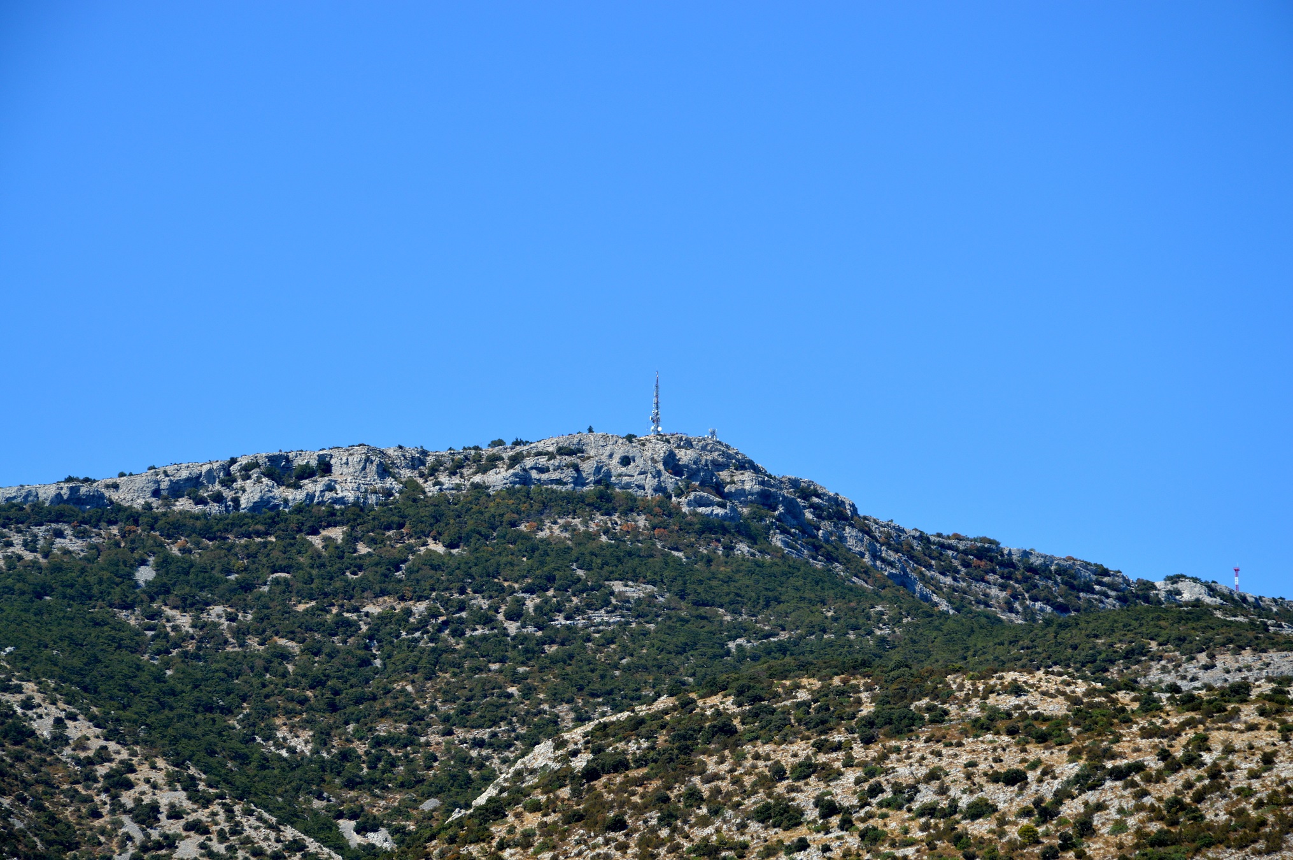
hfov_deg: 13.1
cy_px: 430
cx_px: 646
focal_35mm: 158
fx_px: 5651
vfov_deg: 8.7
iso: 100
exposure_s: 1/250
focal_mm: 105
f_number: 8
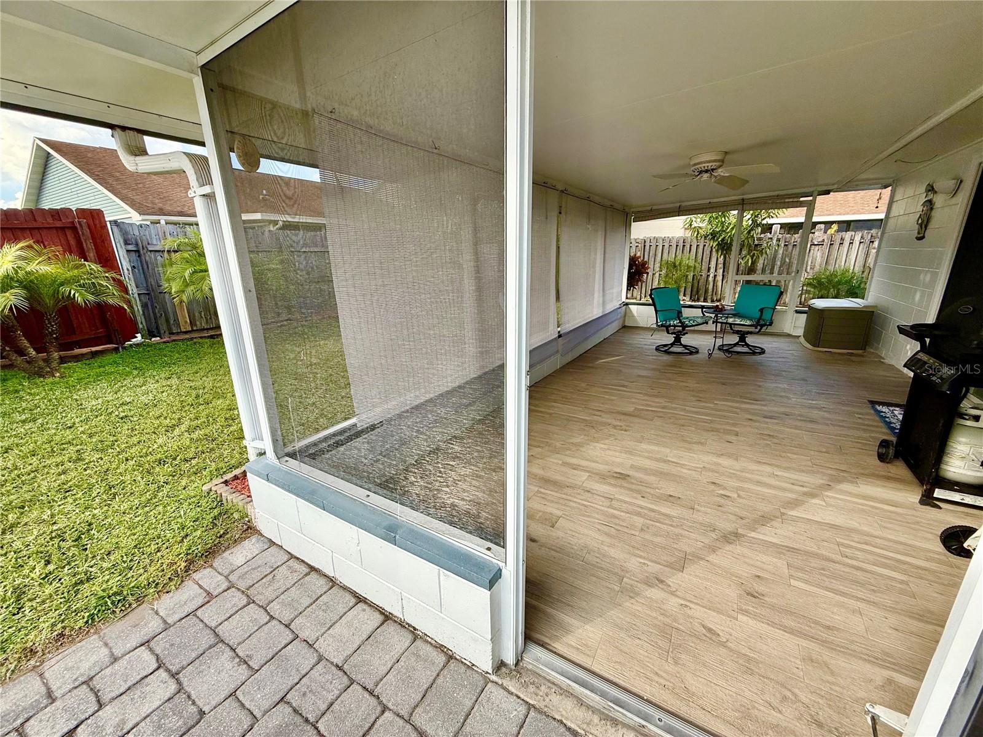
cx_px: 492
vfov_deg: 85.7
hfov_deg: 102.1
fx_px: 398
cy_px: 368
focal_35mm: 14
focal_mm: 2.22
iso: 50
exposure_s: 1/408
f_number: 2.2
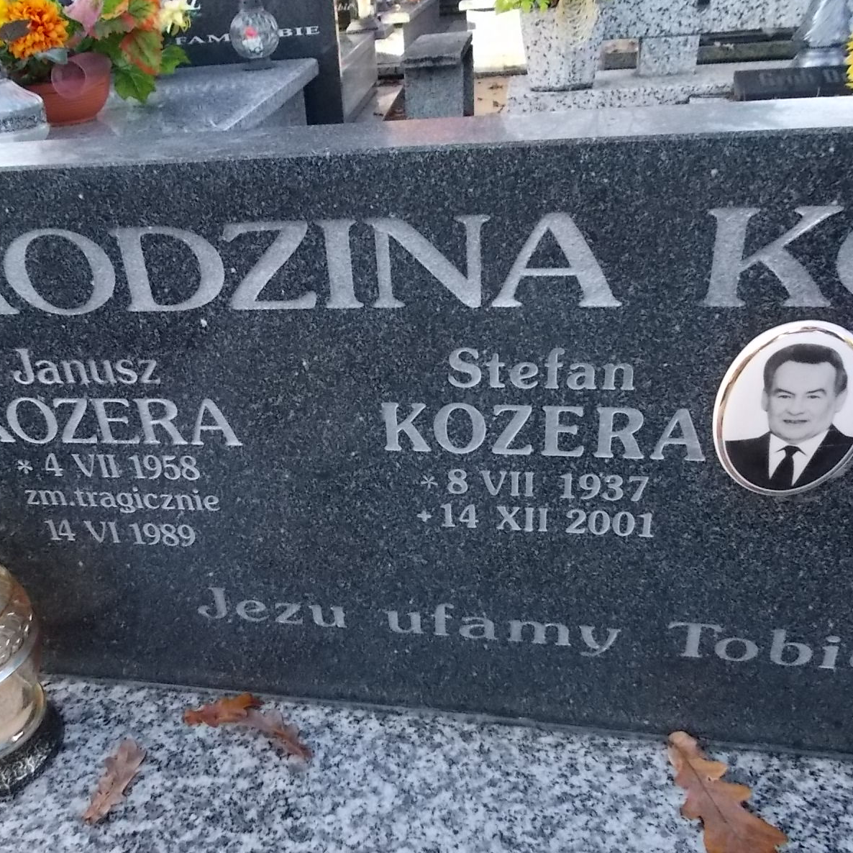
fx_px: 864
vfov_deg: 52.5
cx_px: 334
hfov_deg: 52.1
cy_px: 427
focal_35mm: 31
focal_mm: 4.6
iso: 400
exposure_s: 1/320
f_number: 3.2
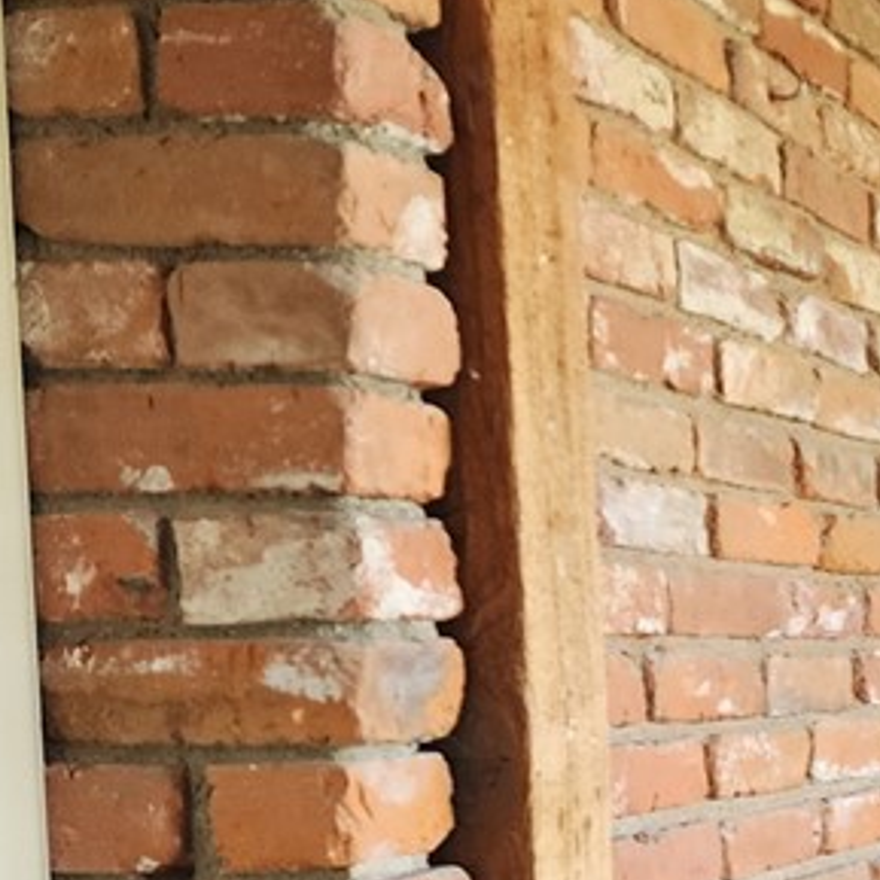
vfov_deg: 23.3
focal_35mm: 72
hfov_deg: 19.0
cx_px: 1532
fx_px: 2071
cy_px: 807
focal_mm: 6.4
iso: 200
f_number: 1.8
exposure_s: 1/120
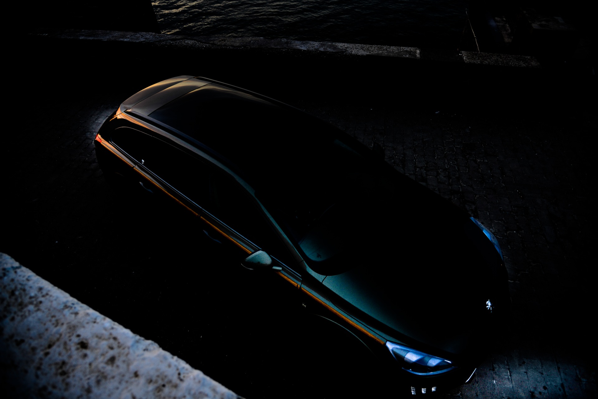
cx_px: 299
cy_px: 200
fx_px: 399
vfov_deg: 53.2
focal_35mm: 24
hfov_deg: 73.7
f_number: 4
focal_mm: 24
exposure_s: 1/25
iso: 100
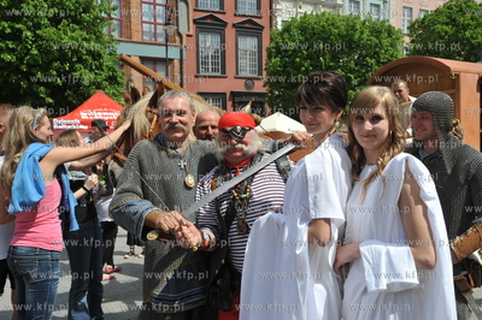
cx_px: 241
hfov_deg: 58.8
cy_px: 160
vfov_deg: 41.0
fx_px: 428
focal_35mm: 32
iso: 200
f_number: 8
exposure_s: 1/500
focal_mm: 32
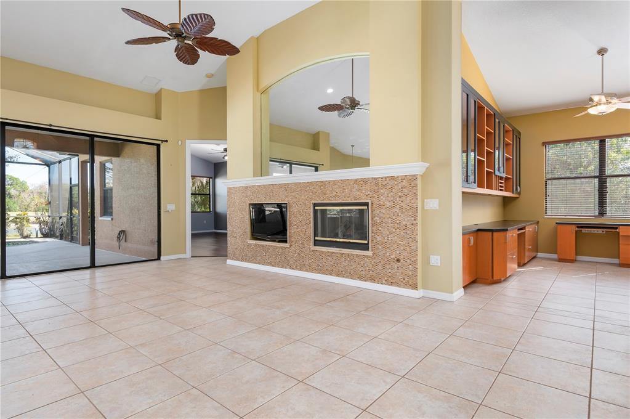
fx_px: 332
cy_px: 210
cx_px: 315
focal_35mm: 19
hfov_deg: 87.0
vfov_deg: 64.5
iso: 400
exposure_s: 1/15
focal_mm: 19
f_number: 8
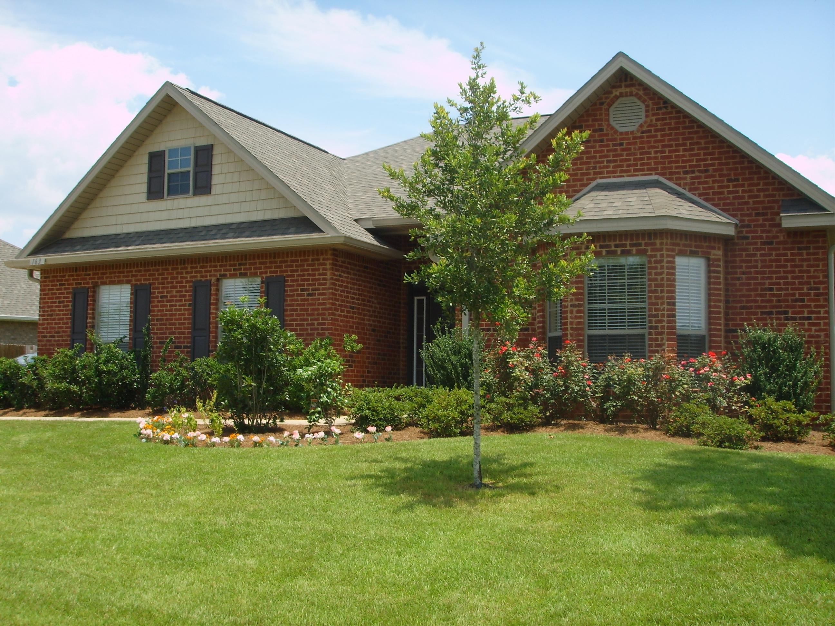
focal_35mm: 39
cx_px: 418
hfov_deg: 47.9
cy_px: 313
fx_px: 941
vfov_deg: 36.8
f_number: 6.3
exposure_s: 1/125
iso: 50
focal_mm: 6.6
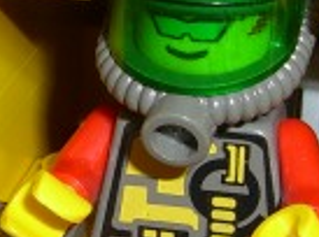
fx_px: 1636
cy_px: 160
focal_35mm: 178
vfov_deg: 8.3
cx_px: 168
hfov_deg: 11.1
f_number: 4.3
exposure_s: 1/60
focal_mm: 6.2
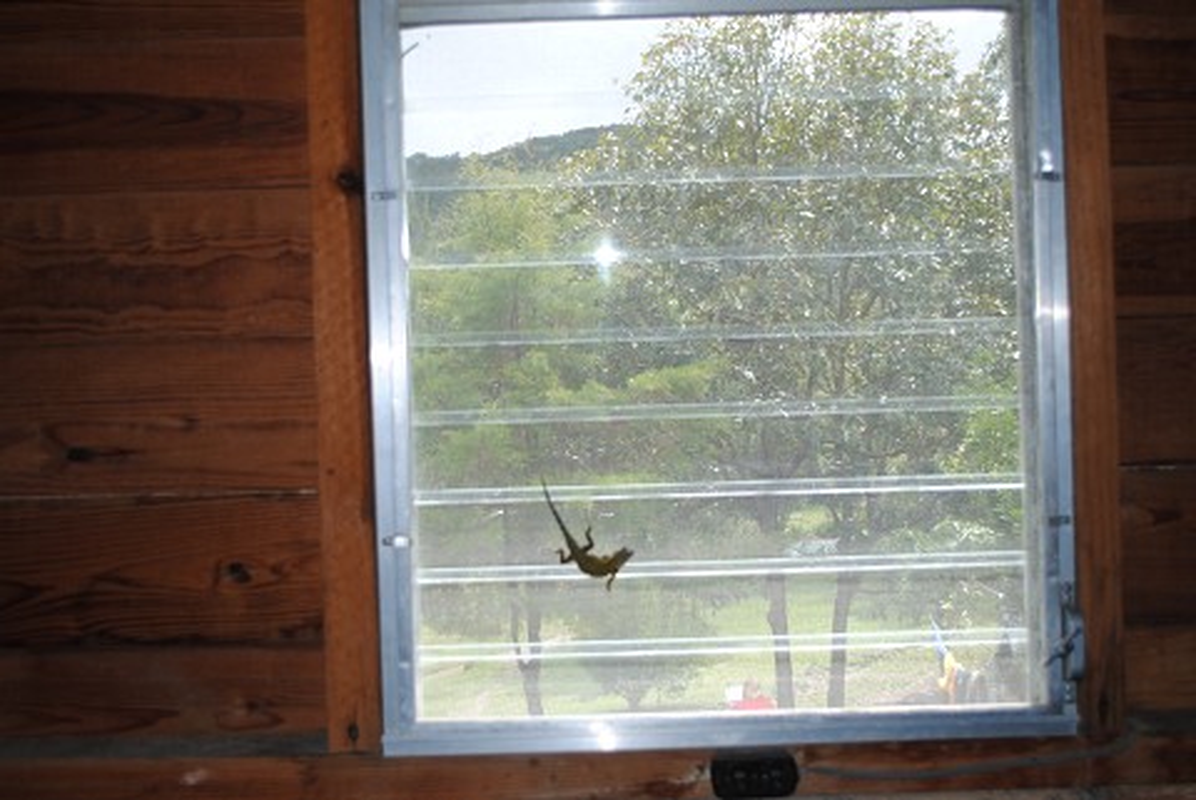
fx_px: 1297
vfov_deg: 34.3
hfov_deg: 49.5
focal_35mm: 39
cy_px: 400
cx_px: 598
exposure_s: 1/200
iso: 100
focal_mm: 26
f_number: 4.5
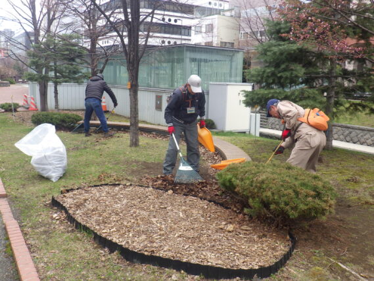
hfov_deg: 53.9
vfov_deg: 41.8
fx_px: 367
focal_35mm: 34
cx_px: 187
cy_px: 140
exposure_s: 1/200
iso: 125
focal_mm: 6.1
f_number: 4.6
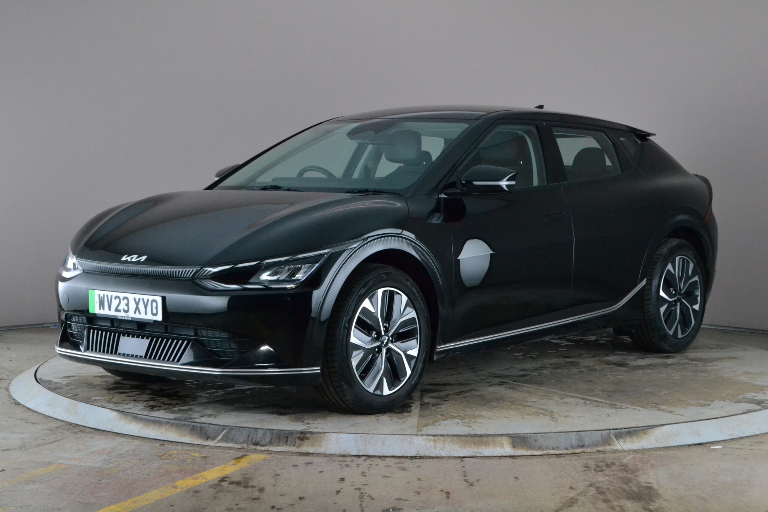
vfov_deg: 20.2
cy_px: 256
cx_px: 384
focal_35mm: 68
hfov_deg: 29.9
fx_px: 1440
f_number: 11
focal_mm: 45
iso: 3200
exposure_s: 1/50
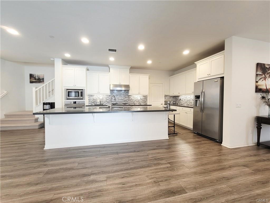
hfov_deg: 106.2
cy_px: 102
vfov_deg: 89.9
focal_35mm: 13
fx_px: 101
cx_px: 135
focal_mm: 2.2
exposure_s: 1/60.2
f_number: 2.2
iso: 160
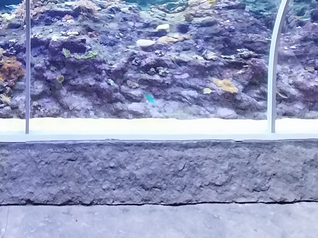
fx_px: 266
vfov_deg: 43.2
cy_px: 15
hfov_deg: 56.9
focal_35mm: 29
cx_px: 61
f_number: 2.2
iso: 202
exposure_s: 1/50.1
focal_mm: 1.13
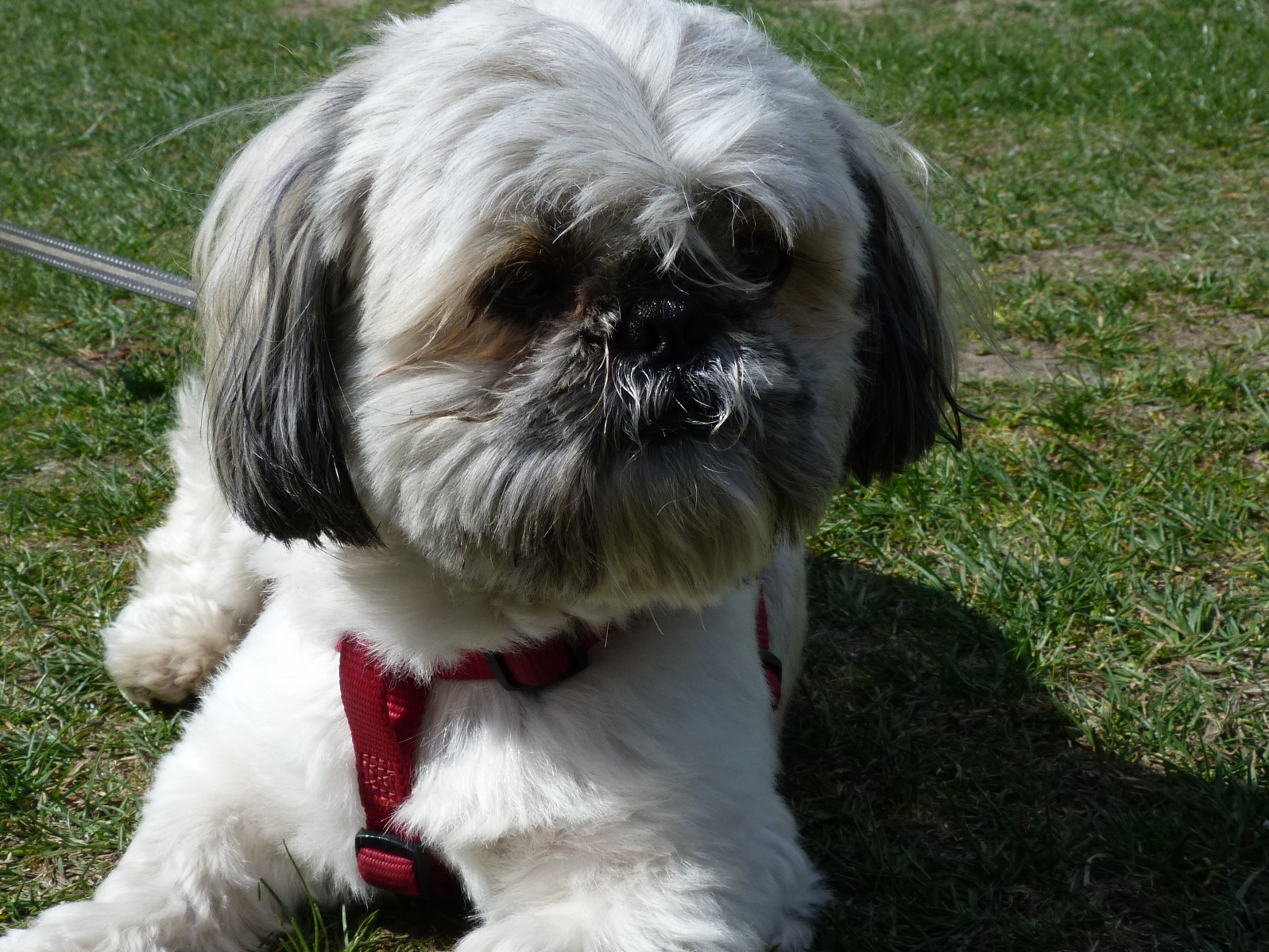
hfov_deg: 32.7
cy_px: 534
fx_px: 2163
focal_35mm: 59
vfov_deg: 24.8
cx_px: 549
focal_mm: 8.3
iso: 80
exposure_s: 1/320
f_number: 5.6
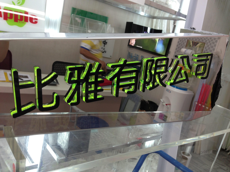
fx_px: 219
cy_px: 86
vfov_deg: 42.9
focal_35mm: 33
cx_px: 115
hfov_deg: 55.4
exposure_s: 1/30
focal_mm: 4.13
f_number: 2.4
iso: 50
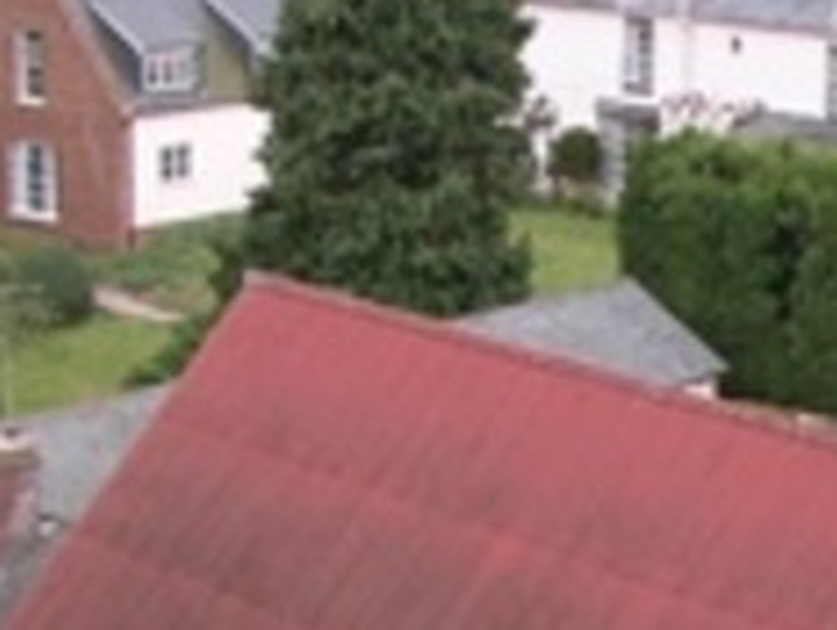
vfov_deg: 11.6
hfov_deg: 15.2
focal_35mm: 127
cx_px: 855
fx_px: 3075
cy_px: 630
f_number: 3.6
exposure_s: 1/103
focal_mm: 9.5
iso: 100
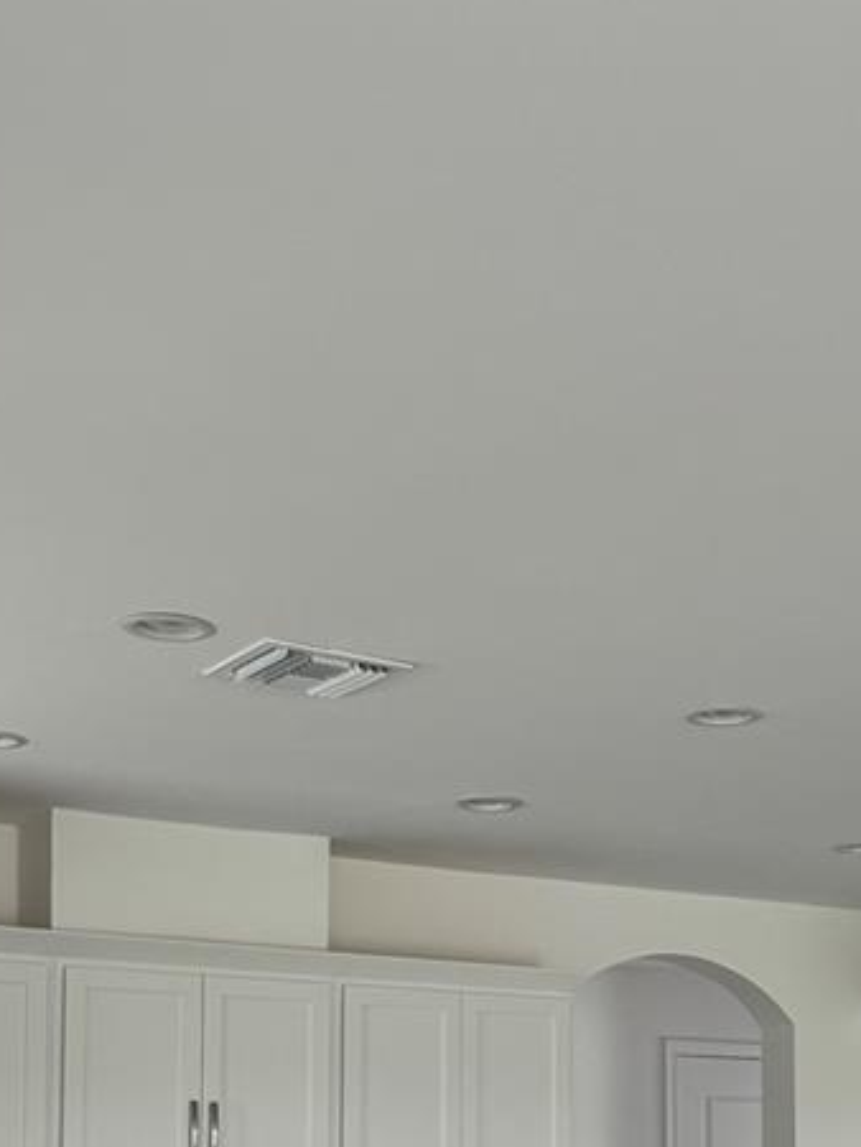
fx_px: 2120
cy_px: 1045
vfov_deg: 29.0
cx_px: 622
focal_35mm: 64
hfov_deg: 22.8
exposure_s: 1/78
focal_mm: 6.76
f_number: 1.78
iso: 200
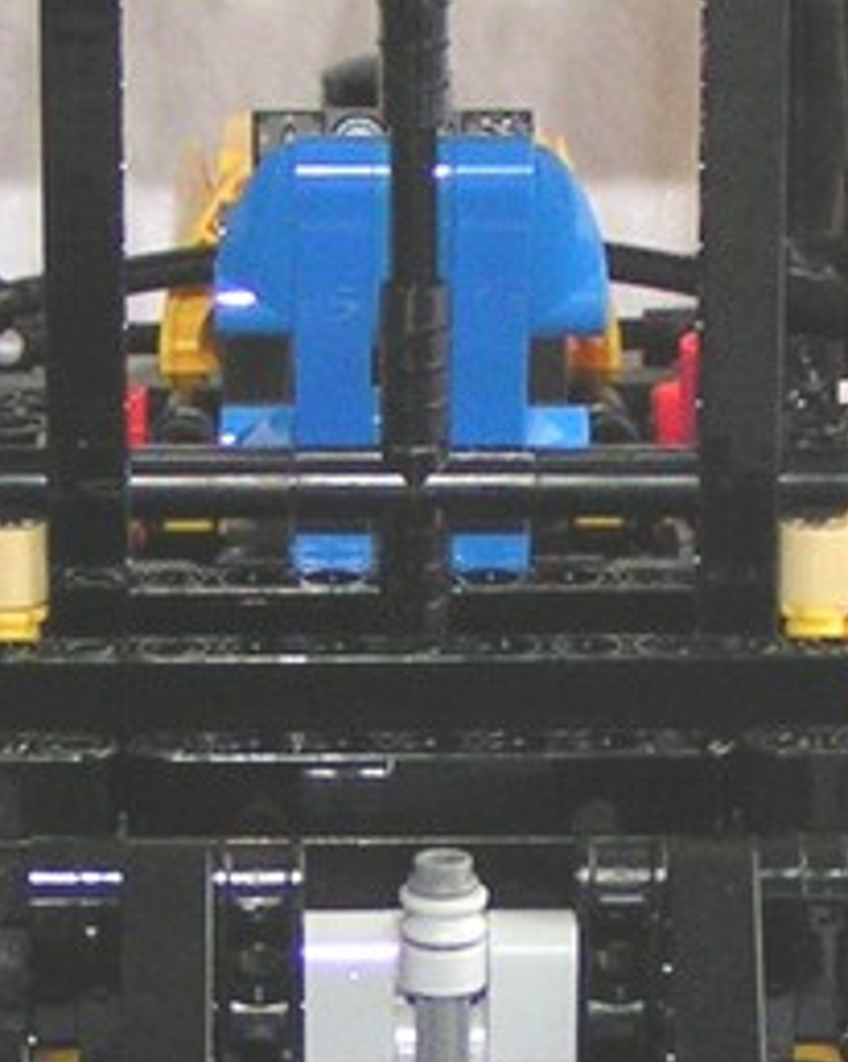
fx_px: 2890
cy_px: 753
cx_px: 436
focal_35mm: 92
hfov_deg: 16.7
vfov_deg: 20.7
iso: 160
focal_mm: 5.8
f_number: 2.8
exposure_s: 1/50
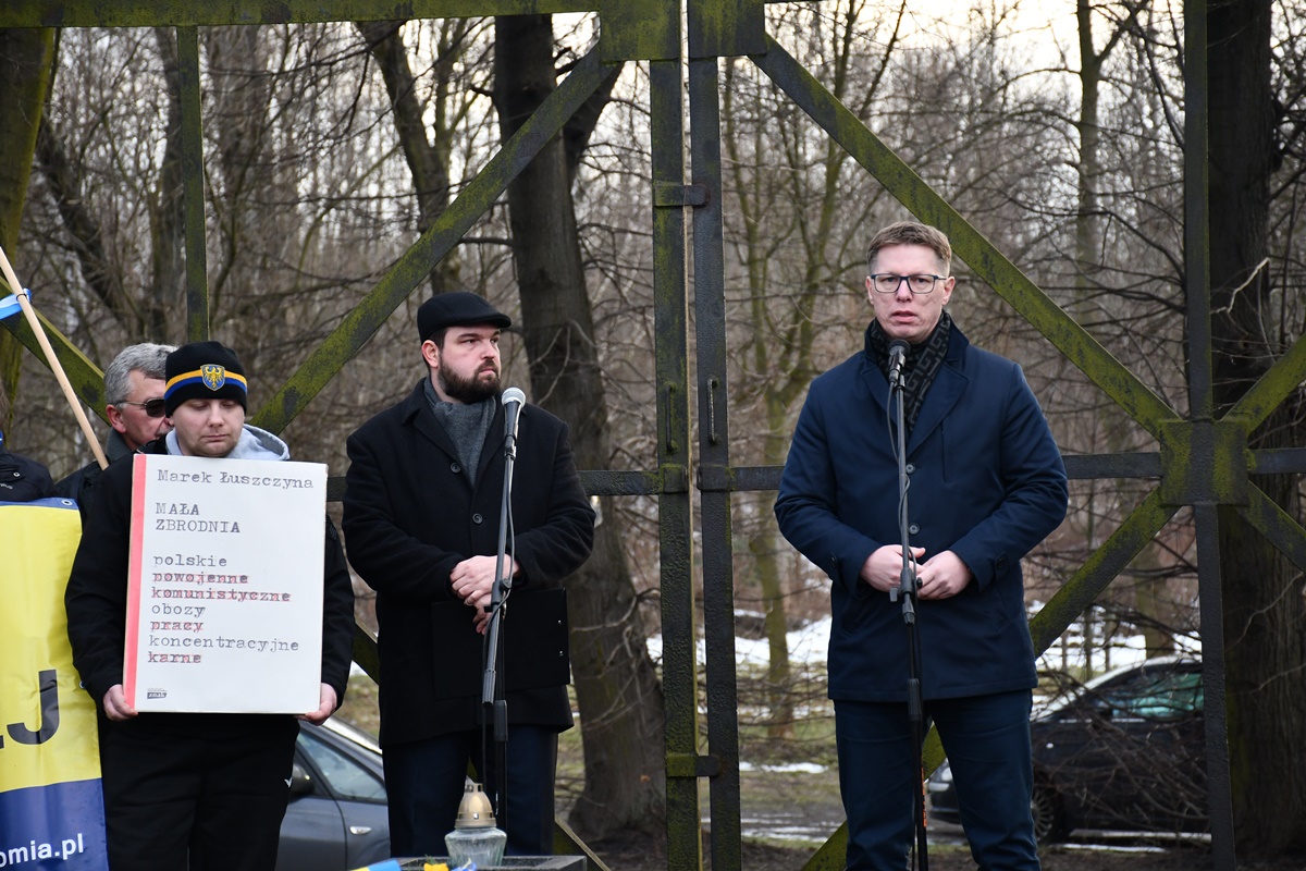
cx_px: 653
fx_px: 5151
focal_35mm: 142
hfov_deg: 14.4
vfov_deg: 9.7
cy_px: 436
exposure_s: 1/320
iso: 800
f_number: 5.3
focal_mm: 95
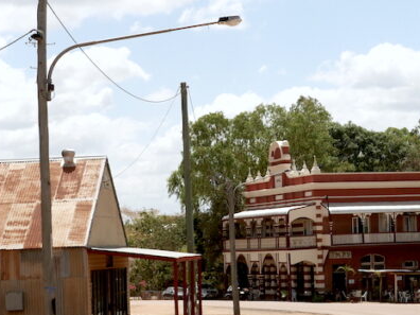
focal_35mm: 119
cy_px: 170
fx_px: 1444
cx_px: 346
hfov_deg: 16.4
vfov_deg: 12.5
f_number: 8
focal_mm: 23
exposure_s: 1/640
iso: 200
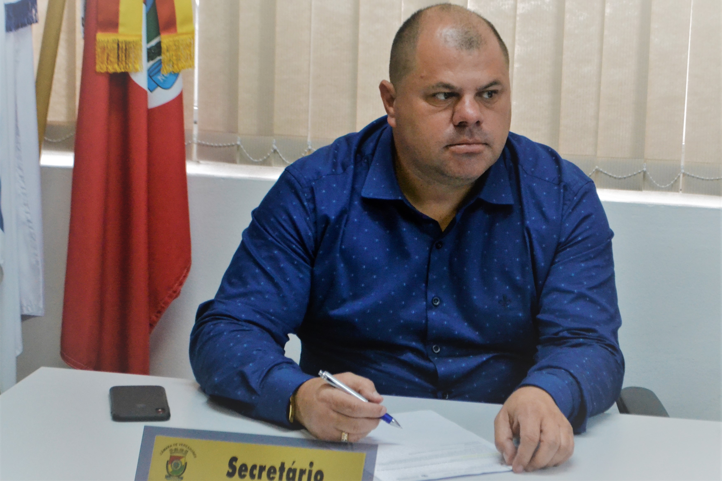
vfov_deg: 17.5
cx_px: 361
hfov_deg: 26.0
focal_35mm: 78
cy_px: 240
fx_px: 1564
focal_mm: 52
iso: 3200
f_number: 5.6
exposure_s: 1/125
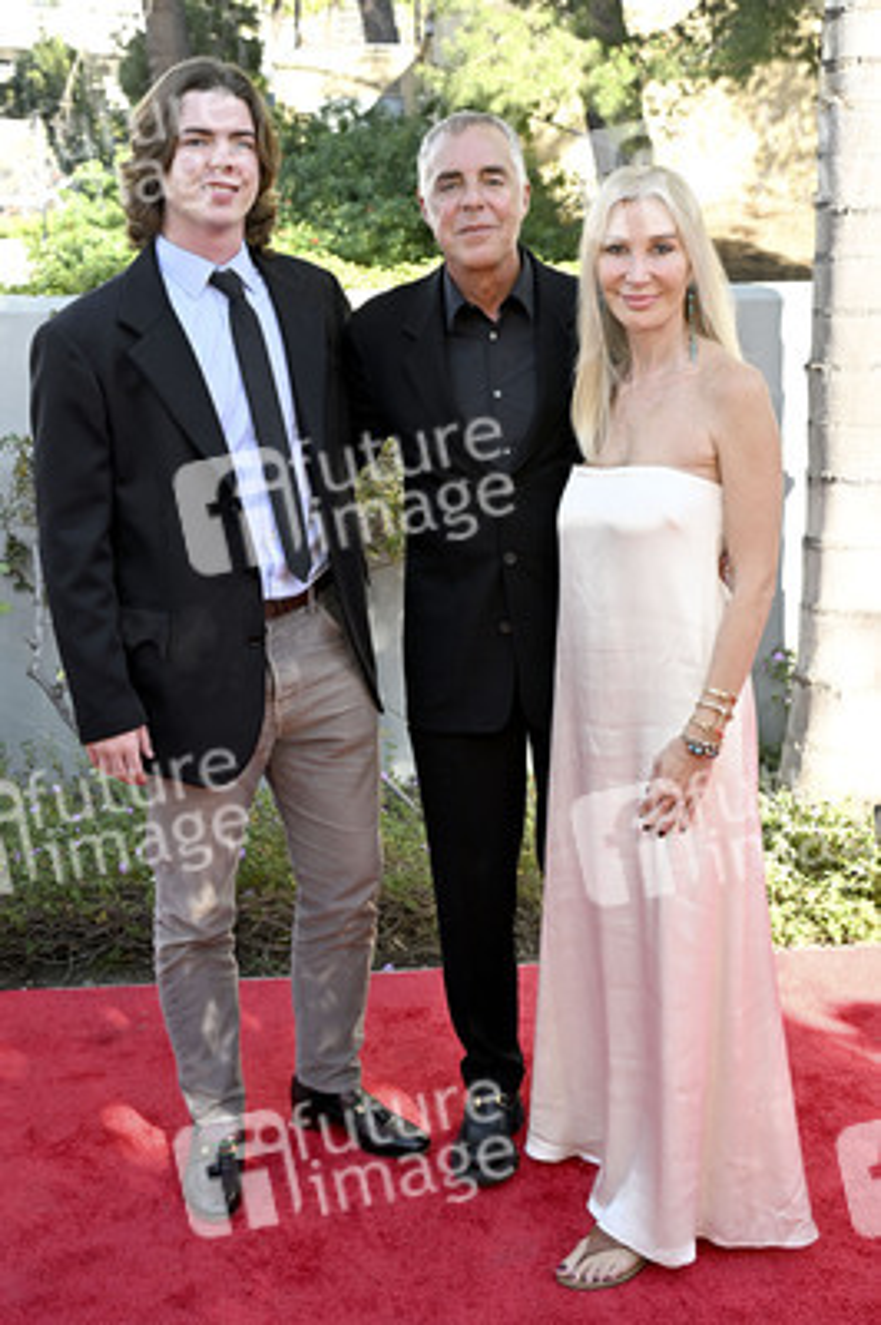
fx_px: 1581
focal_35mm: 43
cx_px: 440
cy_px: 662
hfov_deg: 31.1
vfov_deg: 45.5
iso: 640
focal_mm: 43
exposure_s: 1/320
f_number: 5.6
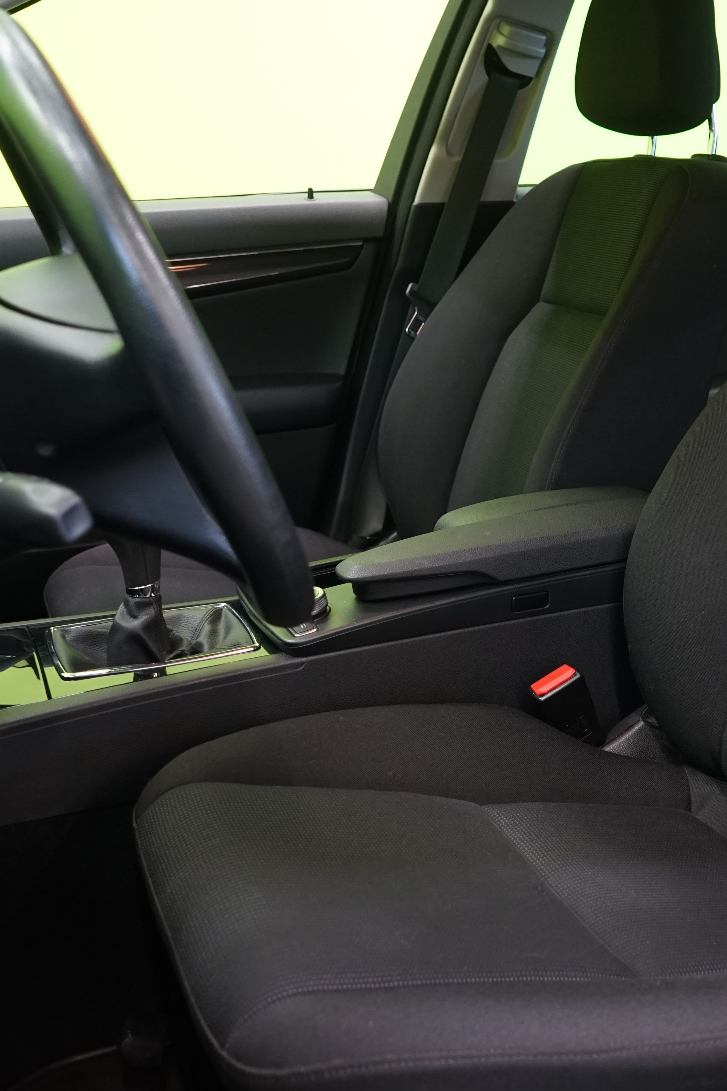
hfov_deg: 30.0
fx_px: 1333
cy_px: 542
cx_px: 547
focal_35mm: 44
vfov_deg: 44.5
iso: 1250
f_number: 5
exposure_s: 1/15
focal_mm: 29
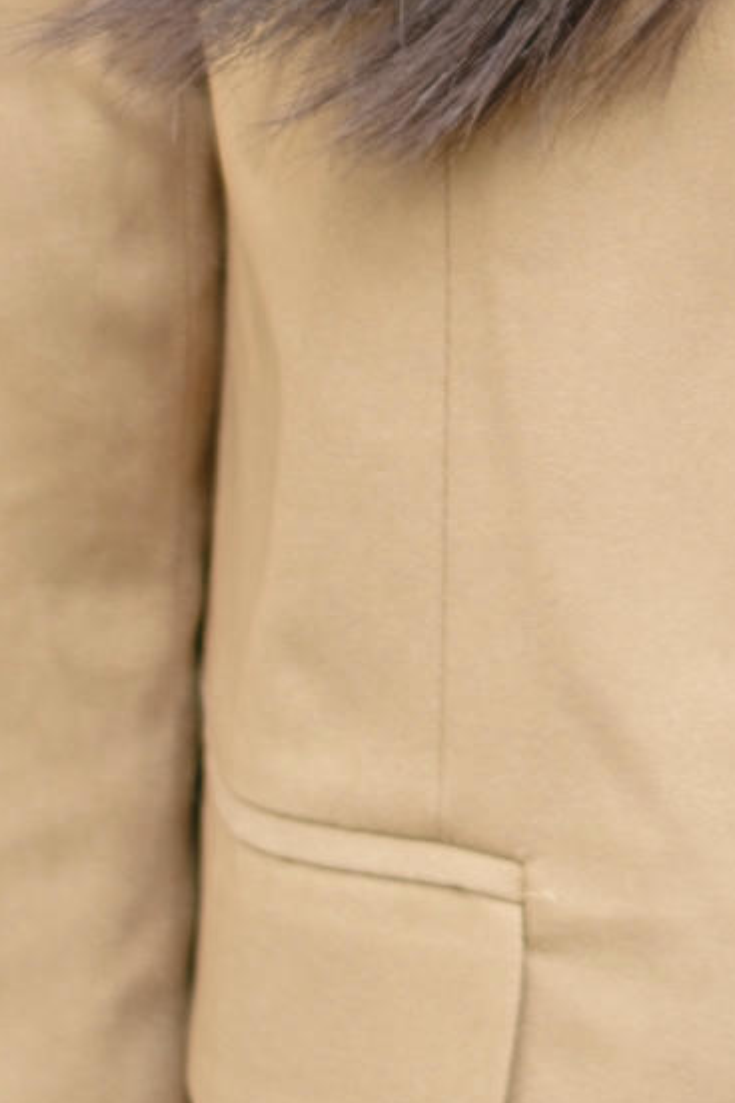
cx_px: 905
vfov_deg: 9.7
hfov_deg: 6.9
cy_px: -1031
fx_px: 6063
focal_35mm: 198
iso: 160
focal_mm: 23
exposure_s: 1/100
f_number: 2.8
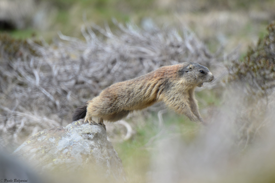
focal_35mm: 550
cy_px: 92
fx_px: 4203
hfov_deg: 3.7
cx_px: 138
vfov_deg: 2.5
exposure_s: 1/640
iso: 500
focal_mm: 550
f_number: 8
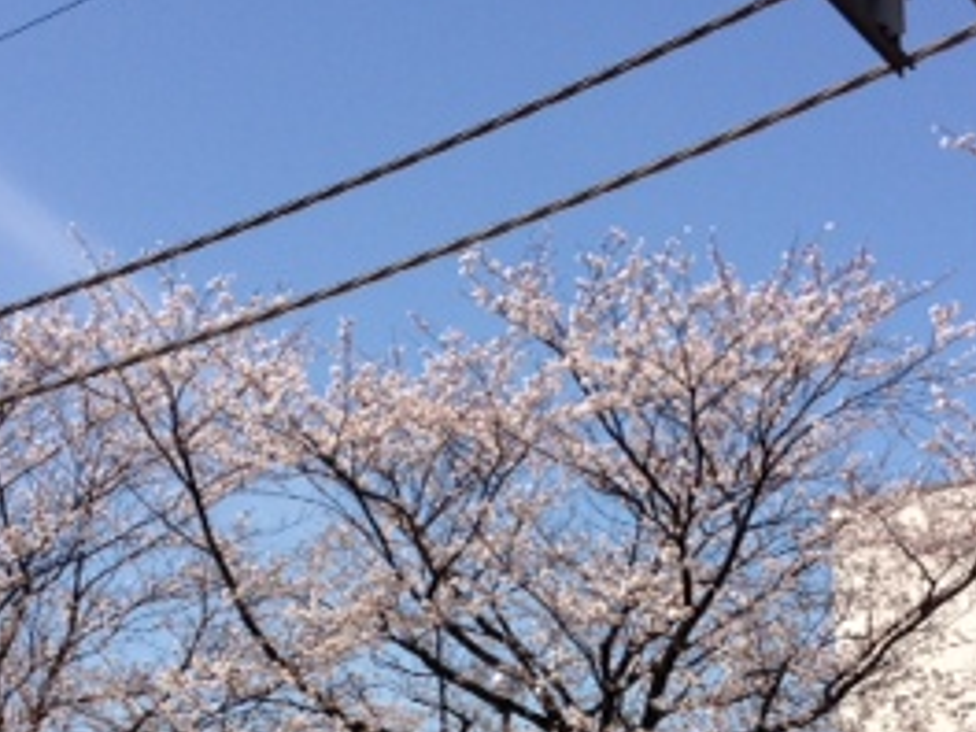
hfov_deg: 23.0
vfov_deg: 17.0
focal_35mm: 85
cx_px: 555
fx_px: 2397
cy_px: 725
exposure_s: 1/1672
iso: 64
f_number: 2.4
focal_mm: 4.28
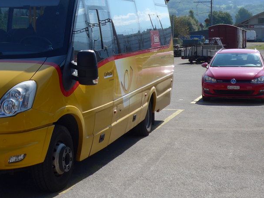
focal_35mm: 81
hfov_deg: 23.6
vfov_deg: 18.1
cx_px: 35
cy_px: 49
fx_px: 618
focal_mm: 8.4
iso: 80
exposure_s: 1/1600
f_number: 2.8
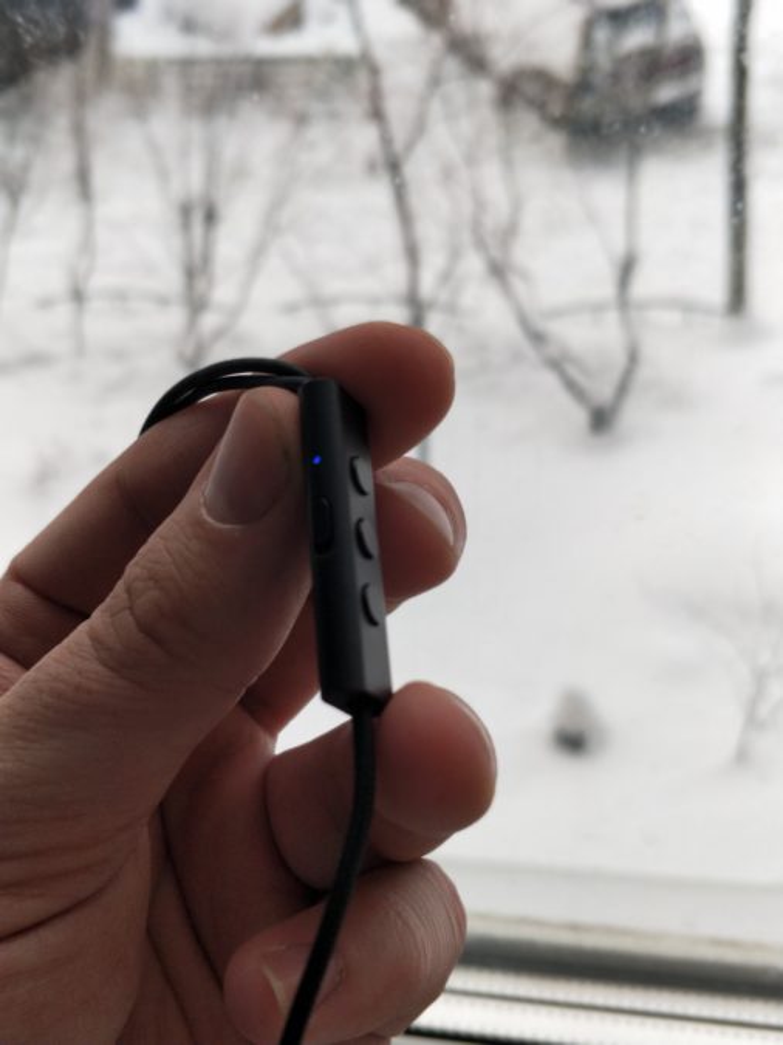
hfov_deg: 56.8
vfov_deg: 71.6
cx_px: 392
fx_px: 724
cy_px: 522
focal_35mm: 24
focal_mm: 4.1
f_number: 1.7
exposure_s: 1/100
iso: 125
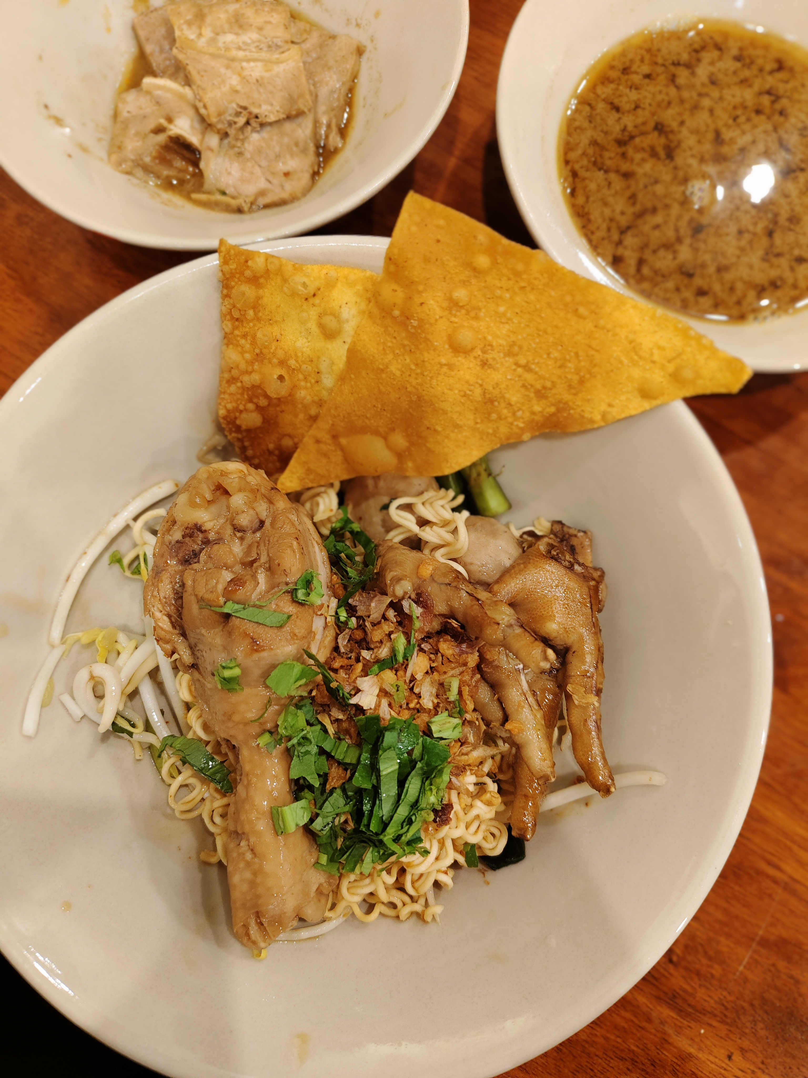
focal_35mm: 24
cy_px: 539
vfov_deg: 71.6
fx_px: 747
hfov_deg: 56.8
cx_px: 404
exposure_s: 1/50
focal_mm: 5.56
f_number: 4
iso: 1504
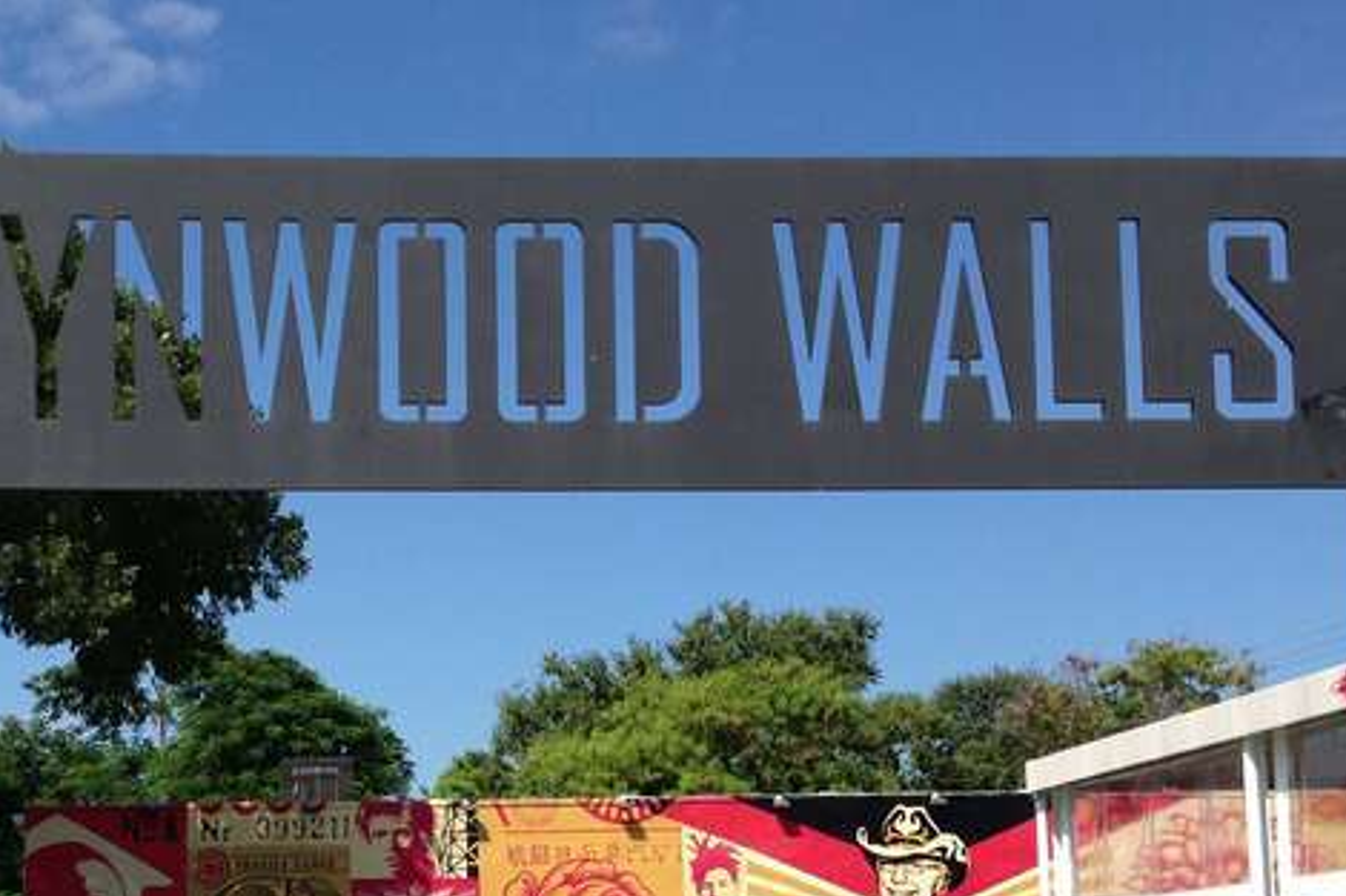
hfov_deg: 32.3
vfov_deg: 21.3
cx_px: 544
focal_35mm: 62
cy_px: 856
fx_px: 2317
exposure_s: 1/1842
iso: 50
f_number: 2.4
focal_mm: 4.28
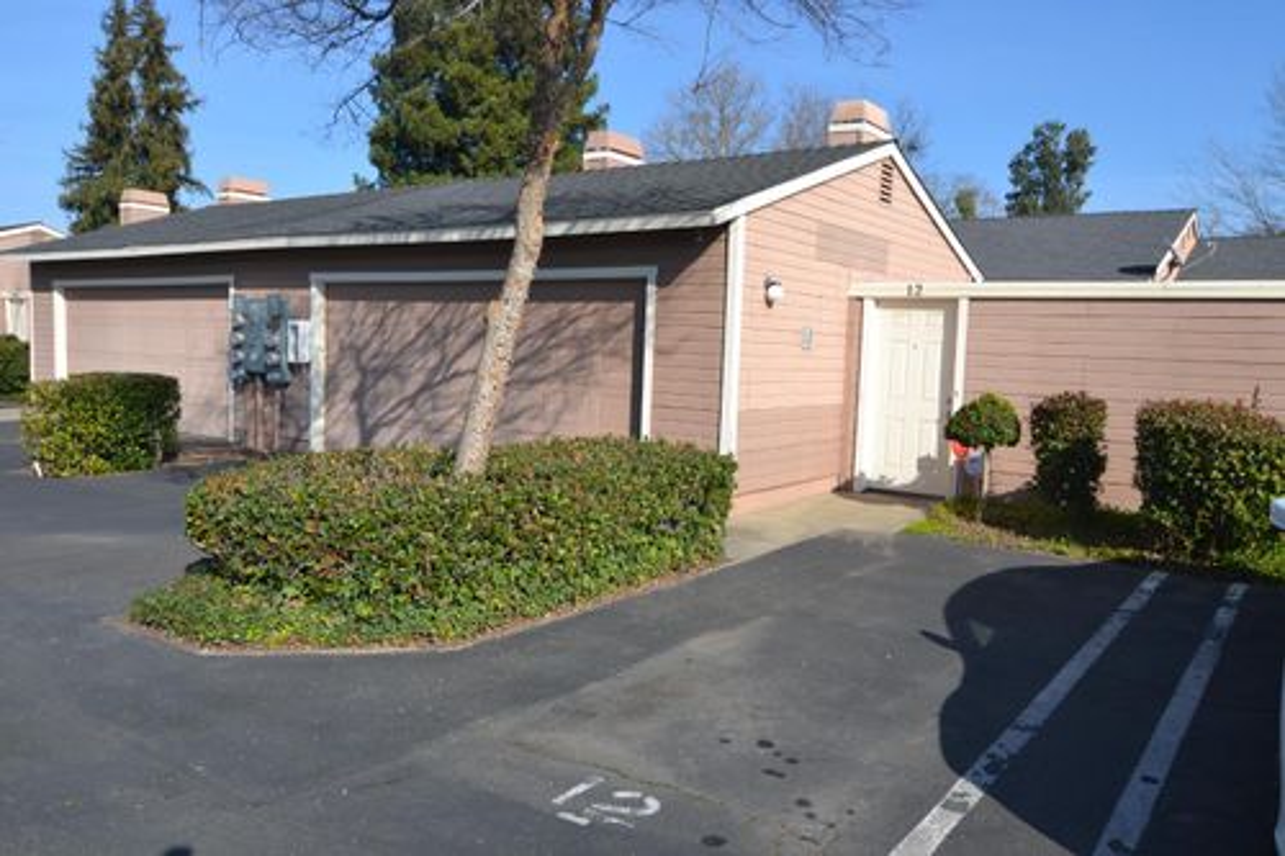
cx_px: 642
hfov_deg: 67.4
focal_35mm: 27
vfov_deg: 47.9
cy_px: 428
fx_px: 963
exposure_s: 1/250
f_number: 8
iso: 100
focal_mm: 18
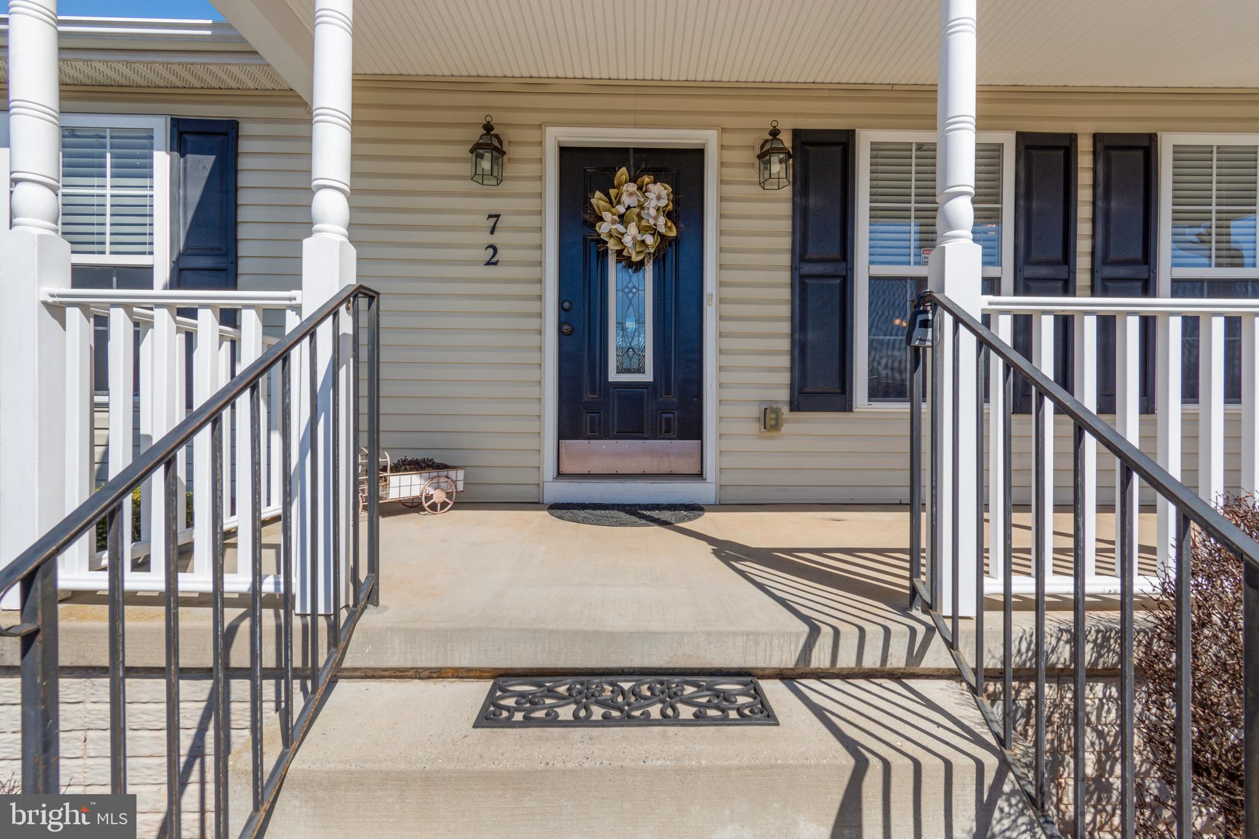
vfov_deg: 77.3
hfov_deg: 100.4
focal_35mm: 15
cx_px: 630
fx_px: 525
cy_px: 420
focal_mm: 10
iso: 160
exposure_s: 1/320
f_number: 9
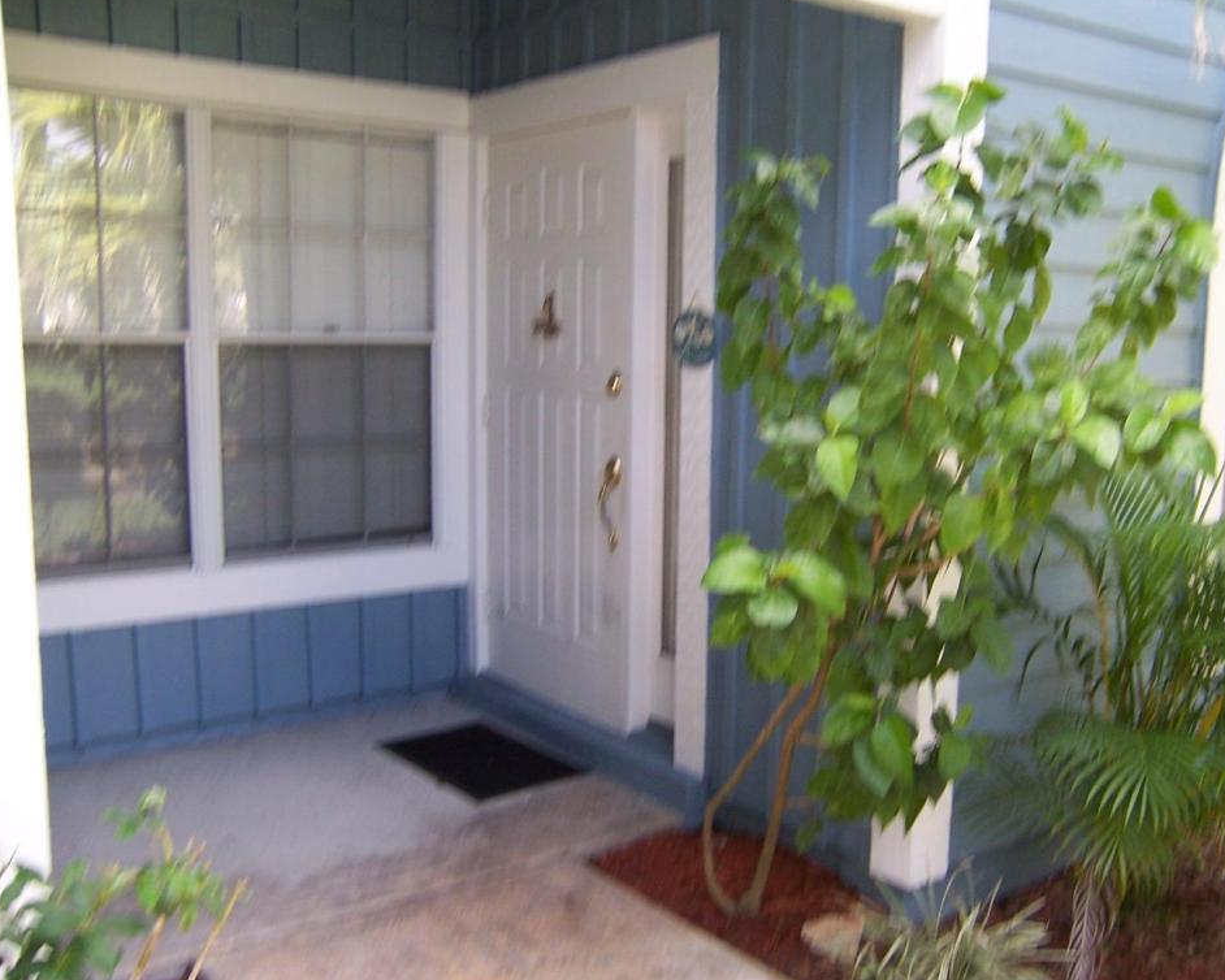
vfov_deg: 42.2
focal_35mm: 35
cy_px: 493
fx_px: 1269
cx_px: 654
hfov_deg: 51.5
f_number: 2.8
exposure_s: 1/60
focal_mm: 5.5
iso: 80
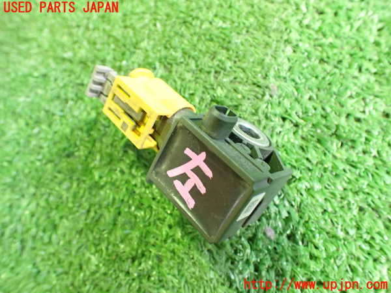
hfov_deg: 60.0
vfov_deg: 46.8
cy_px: 146
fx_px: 339
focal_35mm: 30
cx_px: 196
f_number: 2.3
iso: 800
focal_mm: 5.4
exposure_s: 1/30
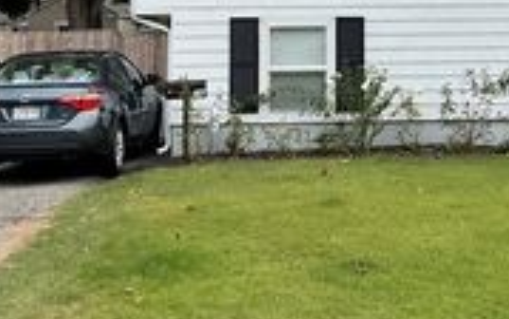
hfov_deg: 23.6
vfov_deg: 14.6
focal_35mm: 86
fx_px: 1193
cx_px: 424
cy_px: -81
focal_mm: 3
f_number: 1.8
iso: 16
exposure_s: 1/1534
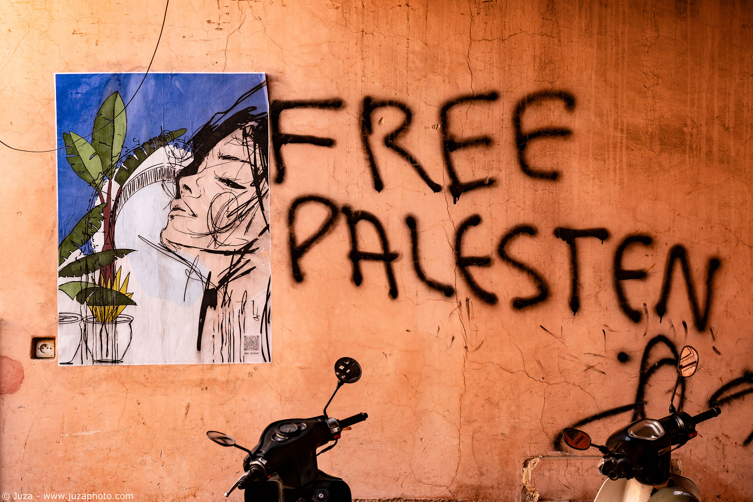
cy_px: 251
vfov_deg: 16.3
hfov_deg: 24.2
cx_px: 376
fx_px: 1757
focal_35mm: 84
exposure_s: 1/280
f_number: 4.5
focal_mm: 56
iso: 800
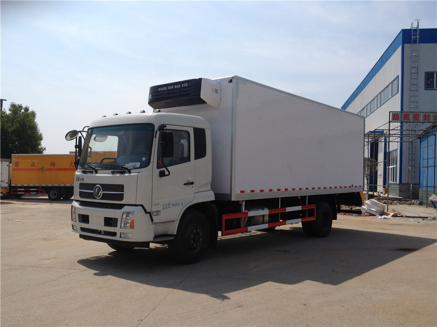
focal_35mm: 35
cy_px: 164
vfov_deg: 40.7
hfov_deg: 52.6
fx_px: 442
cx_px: 218
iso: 50
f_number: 2.4
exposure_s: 1/3067
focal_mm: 4.28
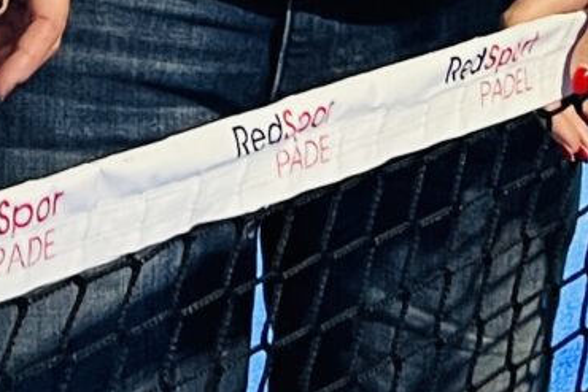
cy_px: -533
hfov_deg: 10.9
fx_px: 3055
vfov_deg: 7.0
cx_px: -22
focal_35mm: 187
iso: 200
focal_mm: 5.7
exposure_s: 1/50
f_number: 1.5
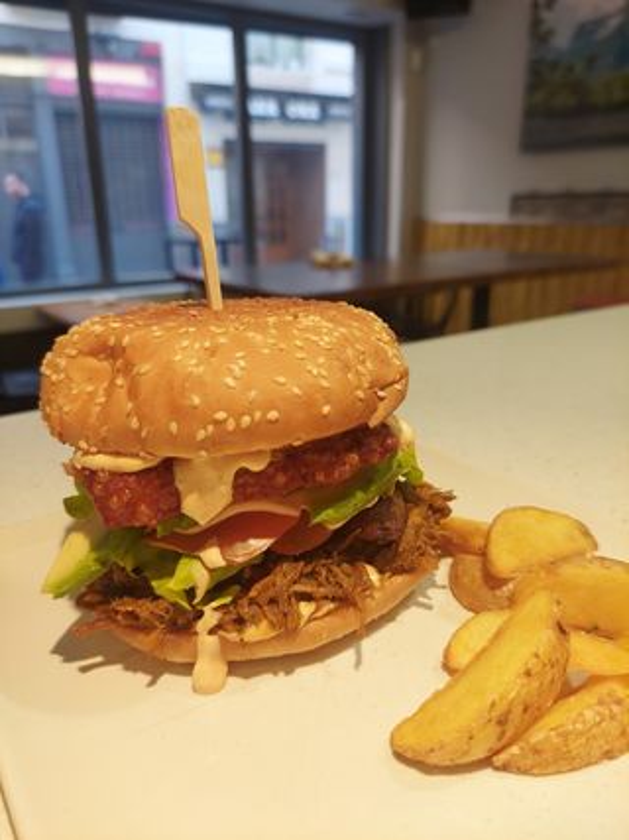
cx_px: 314
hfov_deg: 56.8
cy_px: 420
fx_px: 582
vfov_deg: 71.6
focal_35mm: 24
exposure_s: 1/50
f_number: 1.8
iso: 125
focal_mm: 5.23
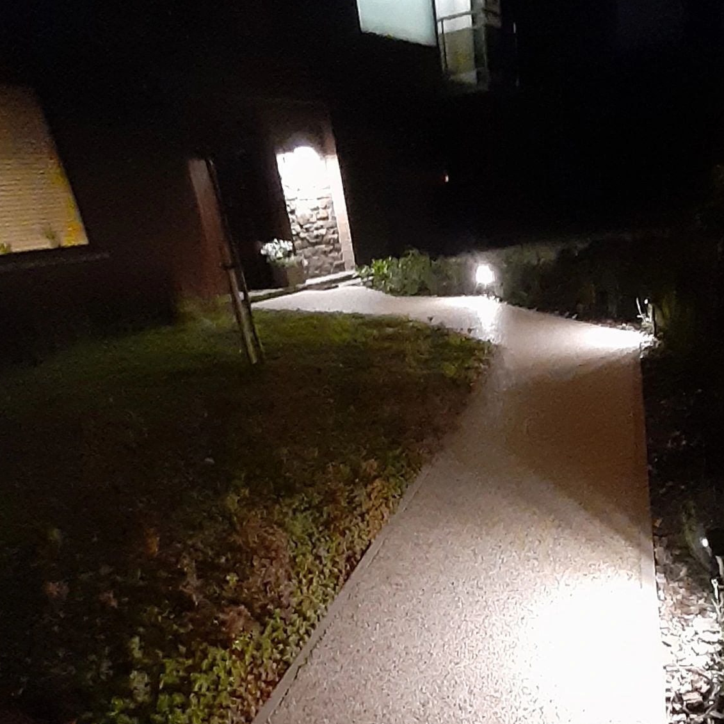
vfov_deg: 59.4
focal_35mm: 26
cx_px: 498
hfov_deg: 59.2
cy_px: 487
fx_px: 615
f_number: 2.2
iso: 1000
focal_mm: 1.13
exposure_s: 1/10
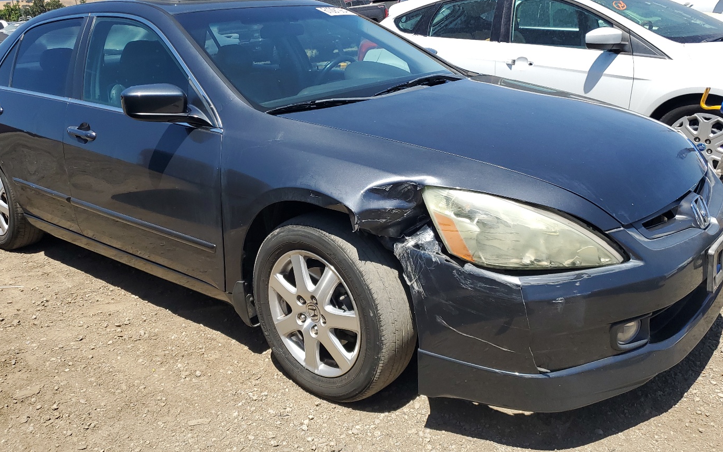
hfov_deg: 59.6
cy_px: 173
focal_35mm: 32
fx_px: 630
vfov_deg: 39.2
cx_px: 330
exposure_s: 1/2500
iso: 50
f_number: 1.5
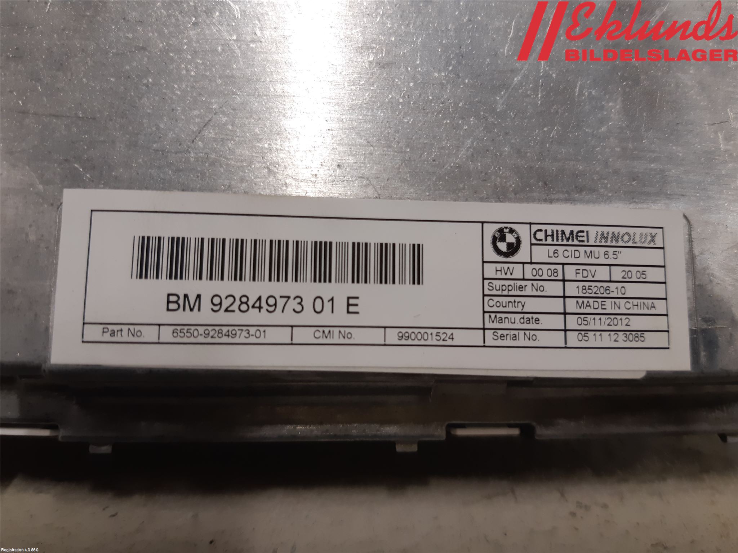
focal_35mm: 26
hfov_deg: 67.3
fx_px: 554
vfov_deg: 53.1
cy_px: 276
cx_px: 369
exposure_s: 1/50
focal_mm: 3.93
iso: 80
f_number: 1.7
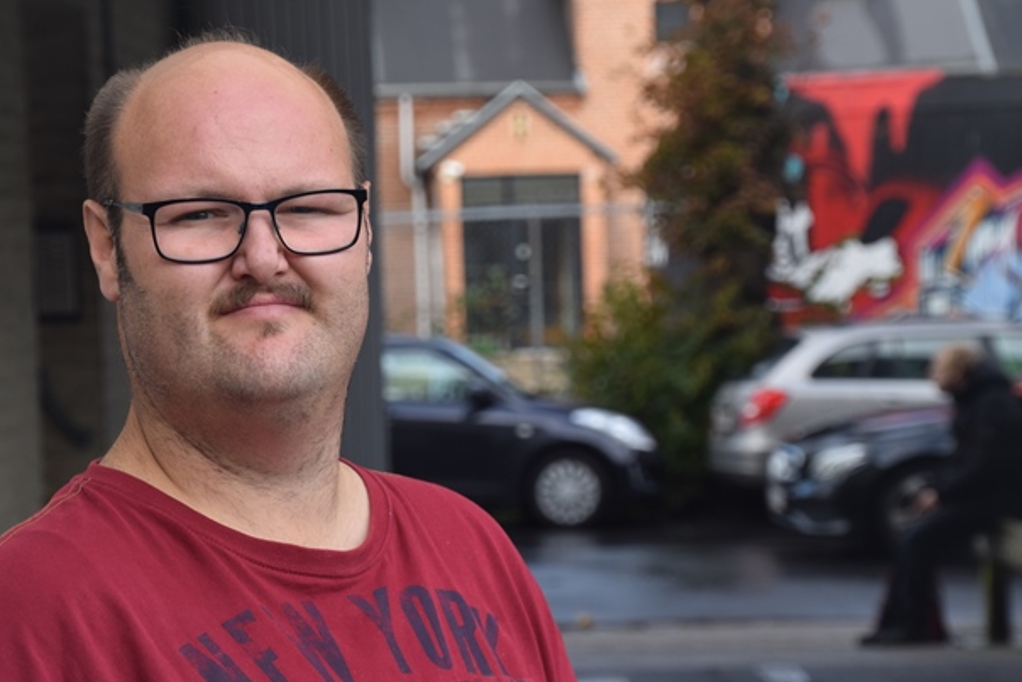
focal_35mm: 124
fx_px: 3521
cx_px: 491
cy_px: 324
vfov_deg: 11.1
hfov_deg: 16.5
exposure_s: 1/250
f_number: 8
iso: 360
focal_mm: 78
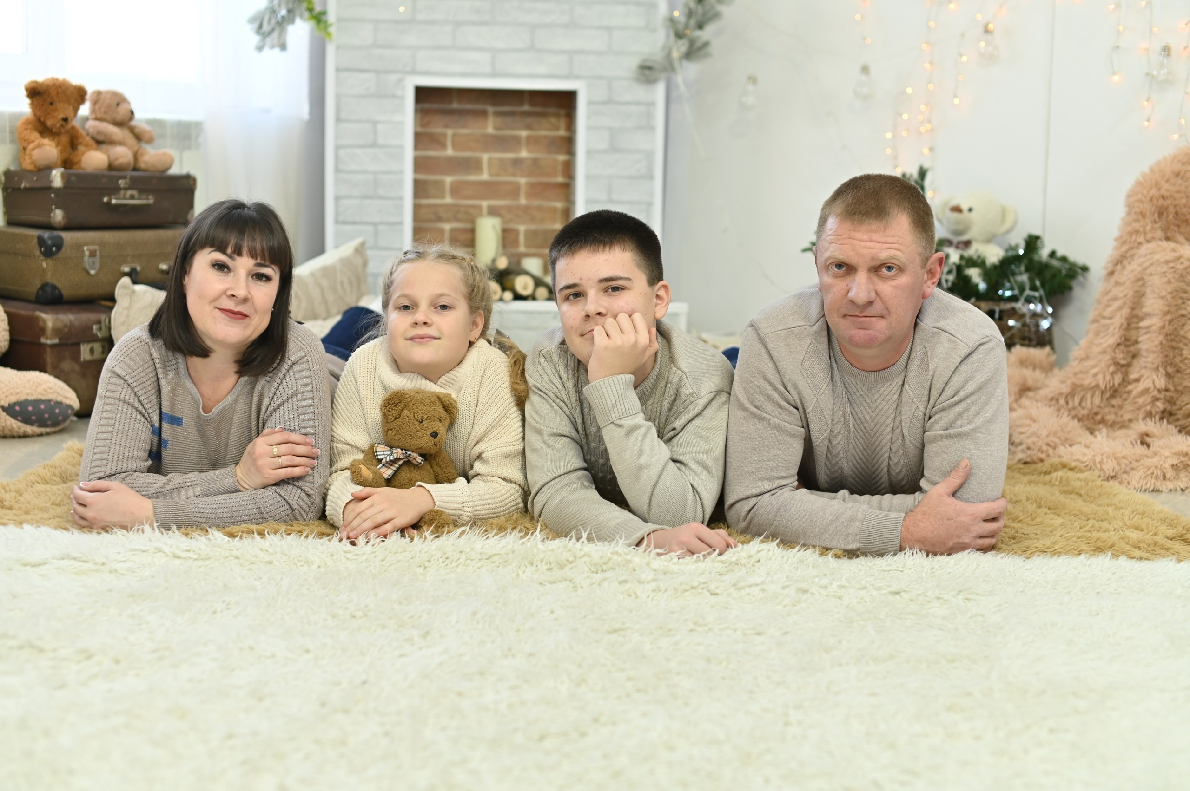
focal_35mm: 50
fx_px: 1652
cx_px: 595
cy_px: 396
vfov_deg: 27.0
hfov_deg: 39.6
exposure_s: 1/125
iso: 320
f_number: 2.8
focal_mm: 50
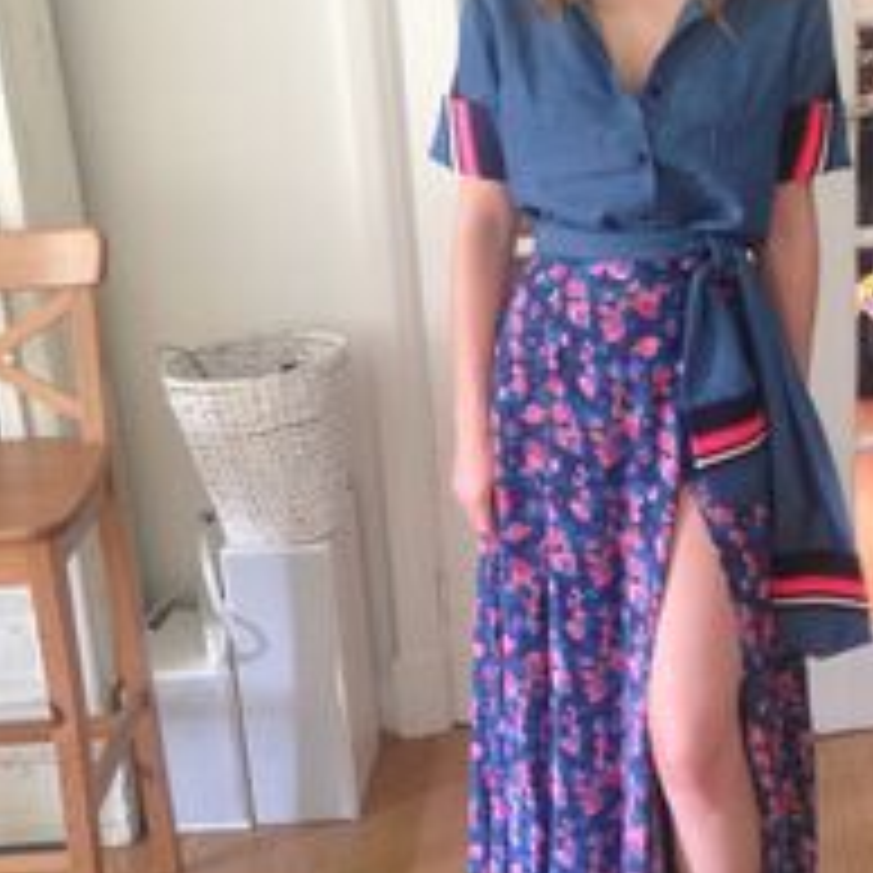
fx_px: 1712
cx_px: 630
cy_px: 418
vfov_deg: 28.6
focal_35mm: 60
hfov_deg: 28.3
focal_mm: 4.12
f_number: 2.4
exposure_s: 1/20
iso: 160
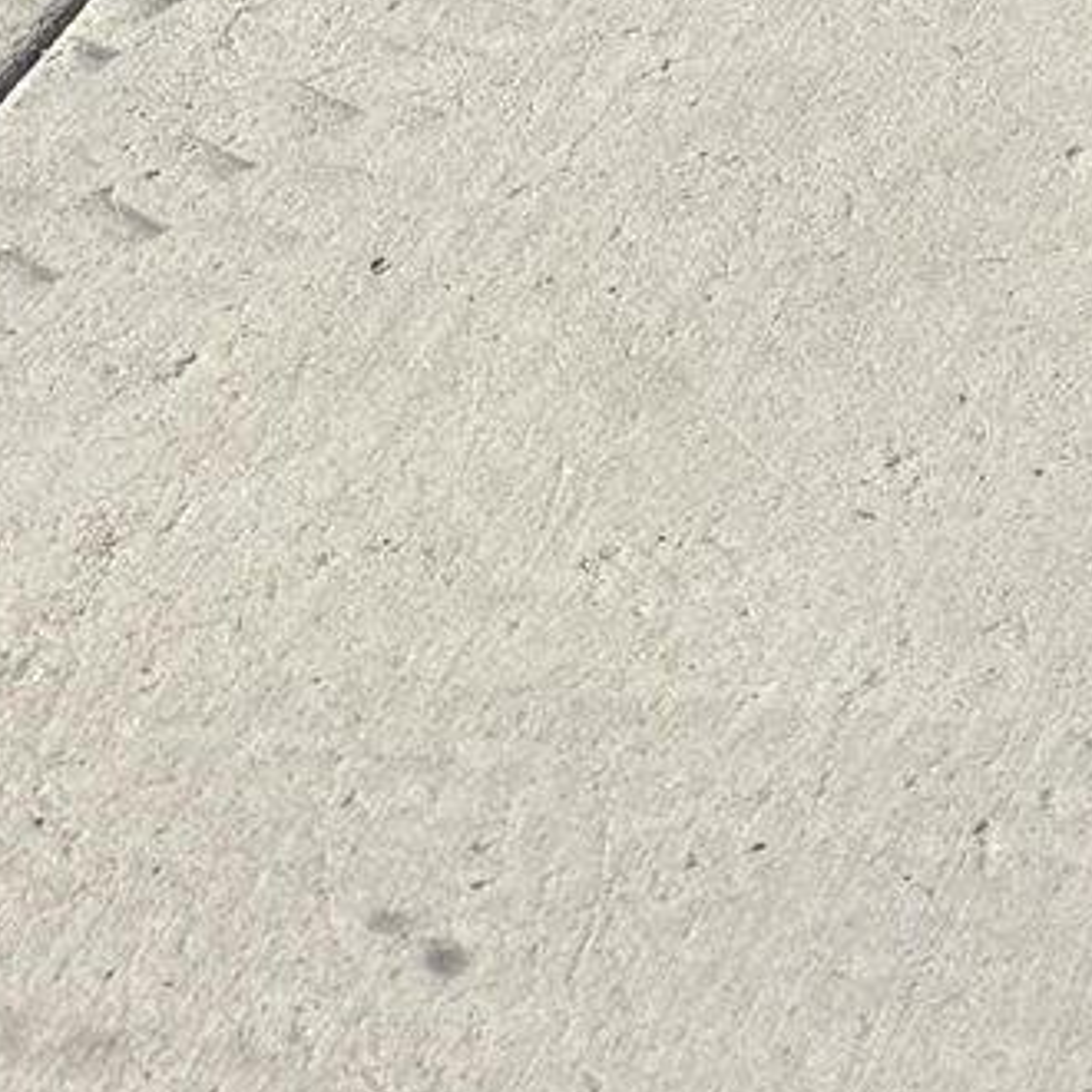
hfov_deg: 11.1
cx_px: 1873
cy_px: -2594
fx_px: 5282
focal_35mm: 148
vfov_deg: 8.8
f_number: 1.78
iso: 80
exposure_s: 1/6173
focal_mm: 6.76
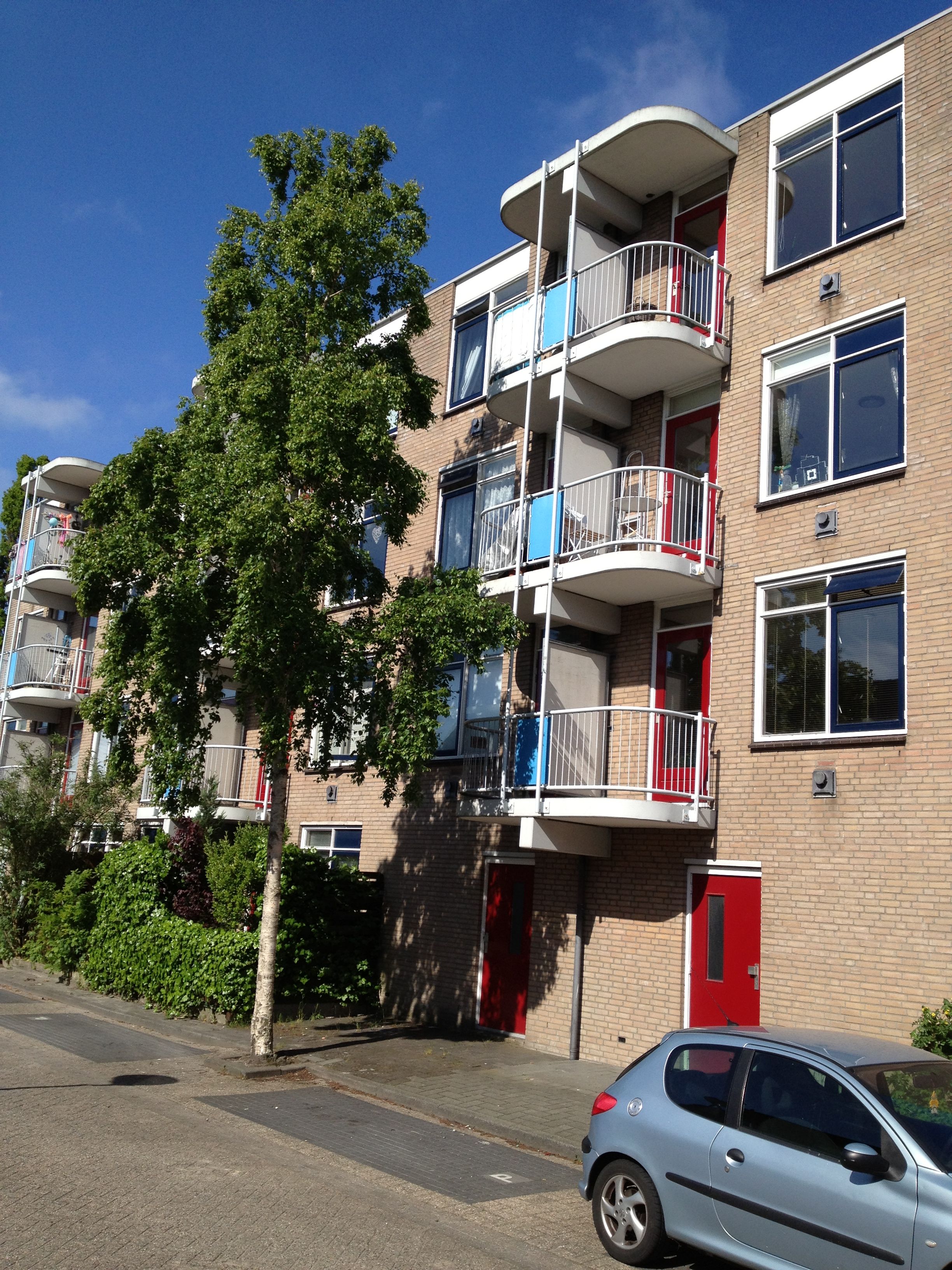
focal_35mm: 35
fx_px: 1283
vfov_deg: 52.6
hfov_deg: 40.7
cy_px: 635
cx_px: 476
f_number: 2.4
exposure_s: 1/1672
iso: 50
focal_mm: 4.28
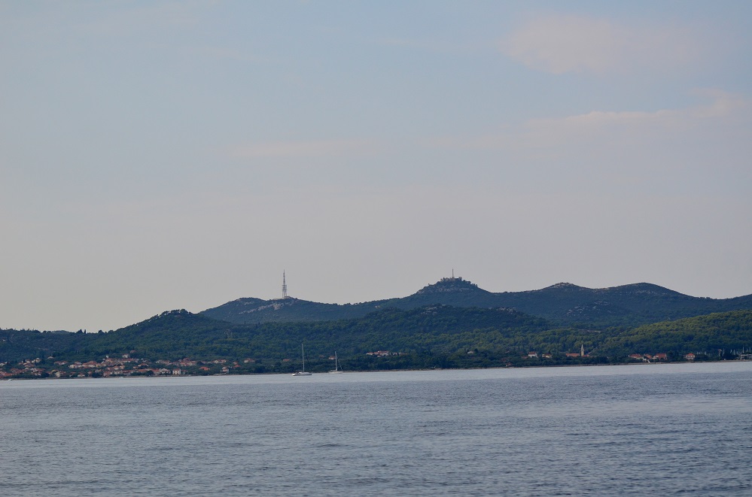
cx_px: 376
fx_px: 2188
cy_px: 248
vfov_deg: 13.0
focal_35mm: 105
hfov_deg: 19.5
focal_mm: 70
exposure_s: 1/3200
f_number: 4.5
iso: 400
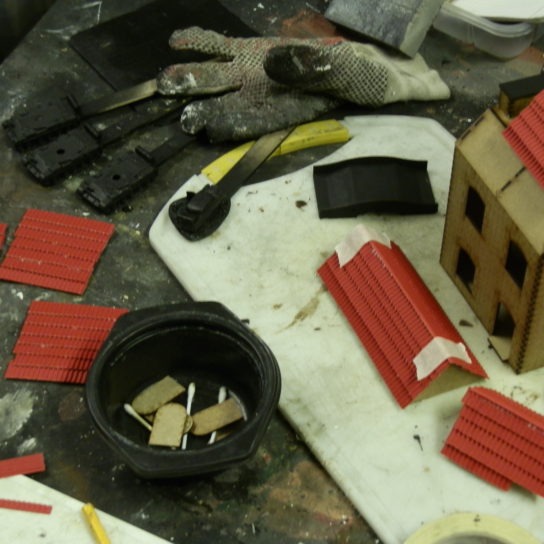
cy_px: 272
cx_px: 301
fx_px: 1280
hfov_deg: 24.0
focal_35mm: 72
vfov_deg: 24.0
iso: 200
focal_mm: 10.99
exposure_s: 1/8
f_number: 3.7
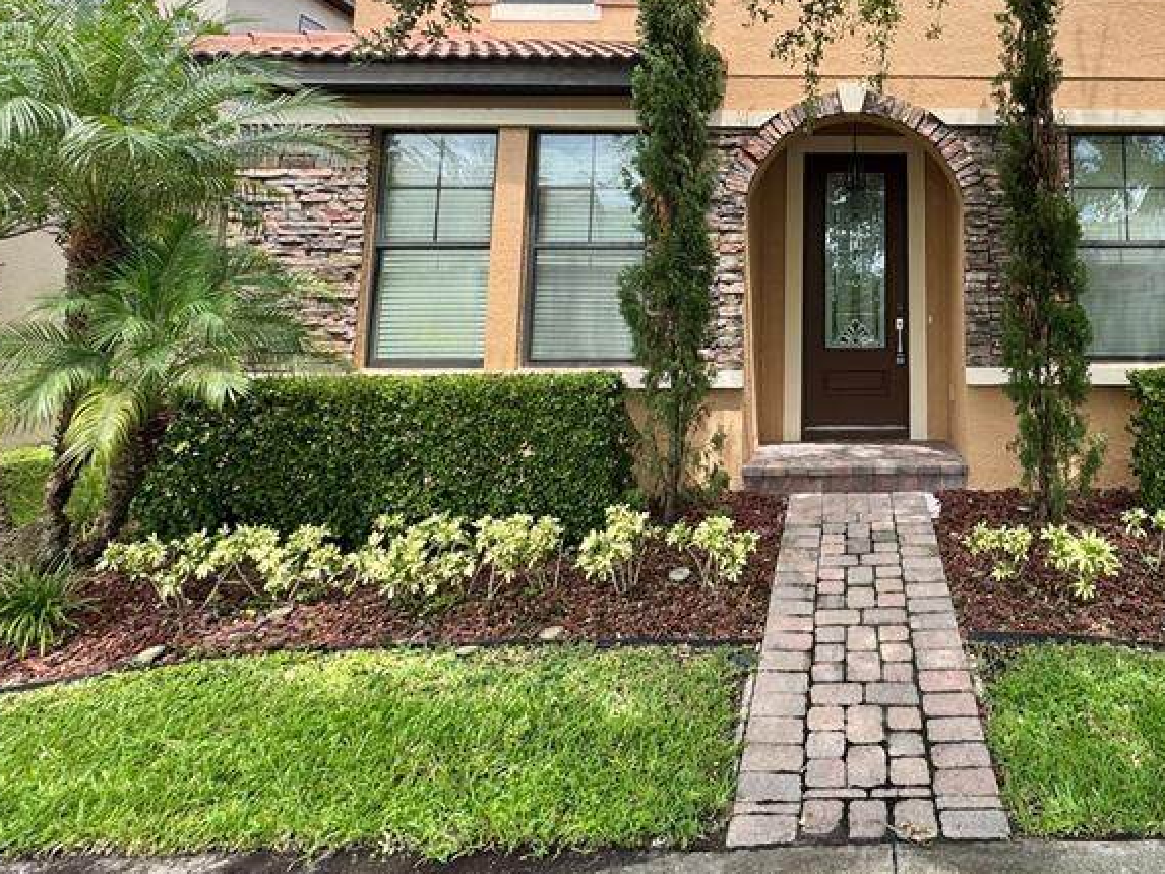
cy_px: 205
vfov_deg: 52.2
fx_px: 842
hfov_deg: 65.0
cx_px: 880
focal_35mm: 25
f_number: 2.2
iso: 40
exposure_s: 1/453
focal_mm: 2.22
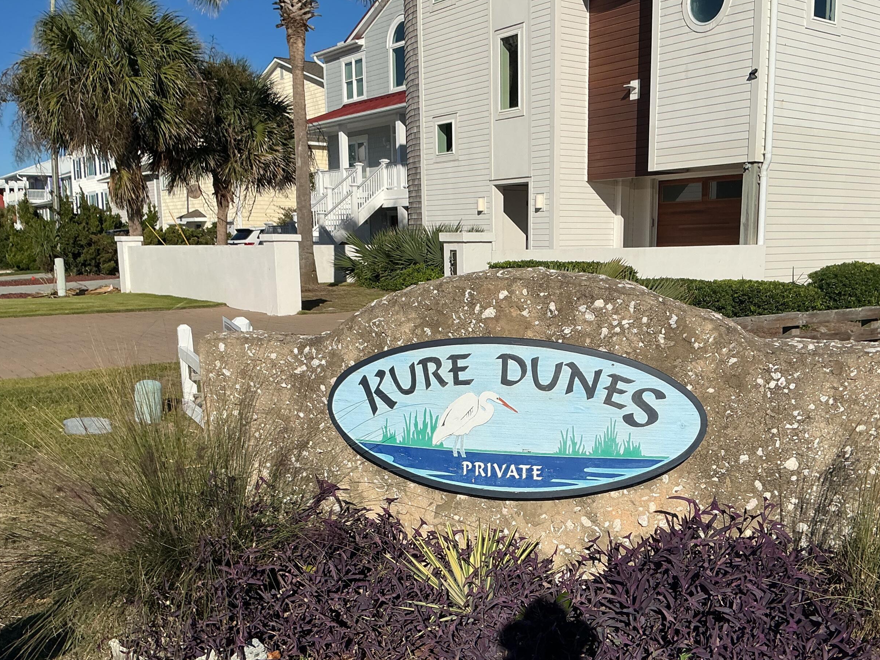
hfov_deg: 51.2
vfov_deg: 39.4
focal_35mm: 36
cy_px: 406
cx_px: 502
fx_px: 915
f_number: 1.8
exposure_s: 1/4405
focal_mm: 3
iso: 25
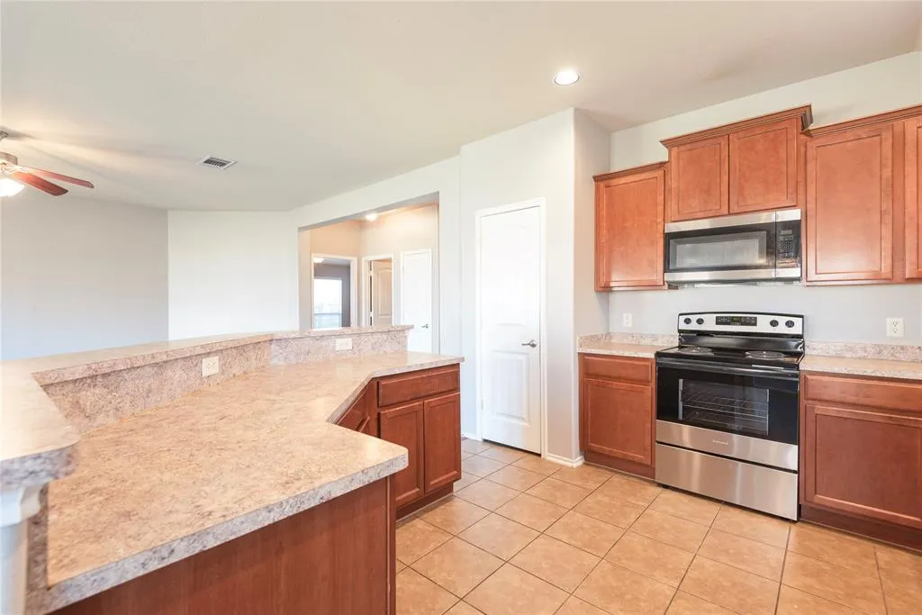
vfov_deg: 73.8
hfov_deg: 96.7
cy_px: 308
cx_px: 461
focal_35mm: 16
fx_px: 410
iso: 100
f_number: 7.1
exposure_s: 1/1.25
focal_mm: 16
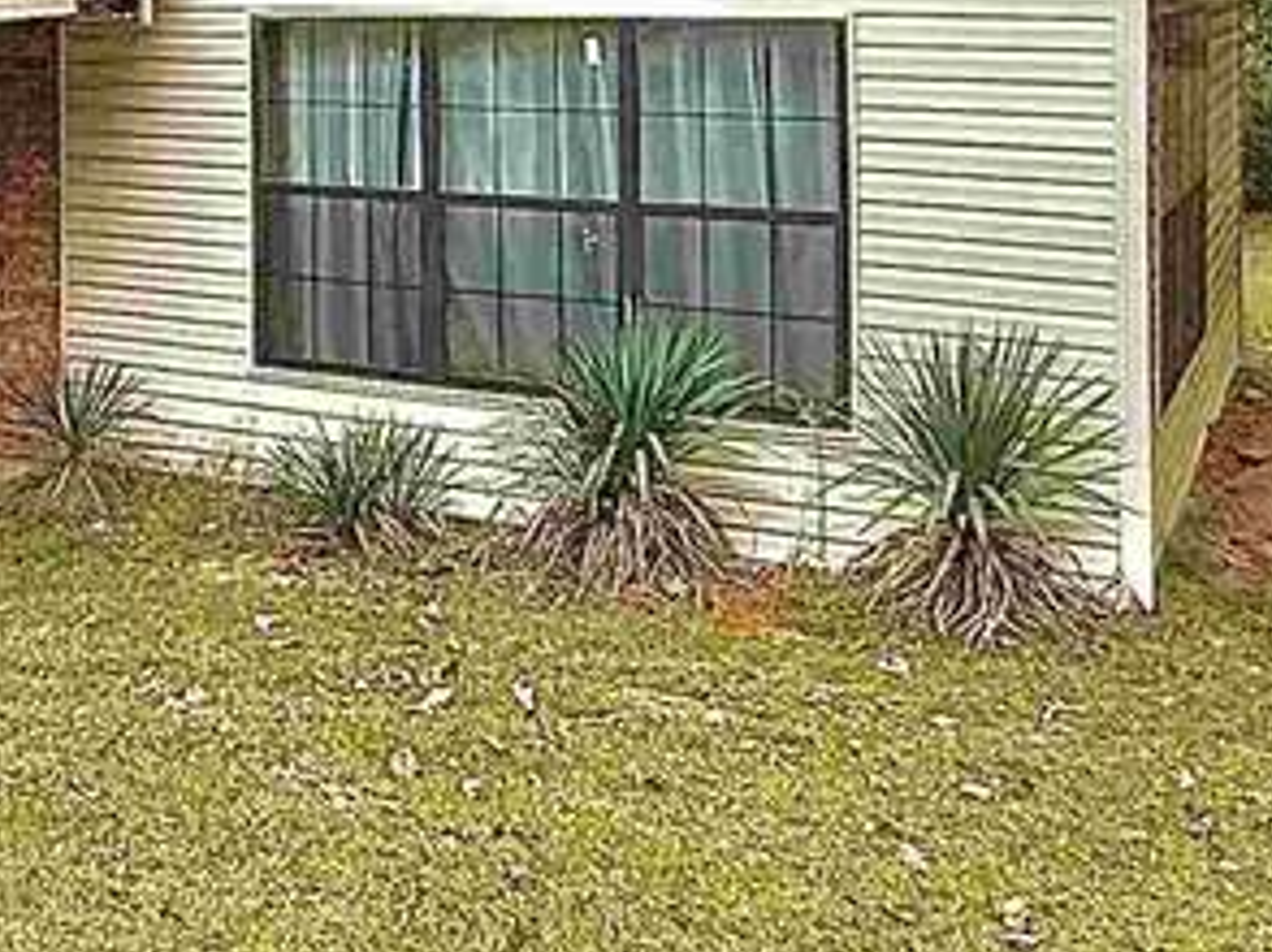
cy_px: -56
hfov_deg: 29.1
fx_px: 2240
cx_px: -74
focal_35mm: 61
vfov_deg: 22.8
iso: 50
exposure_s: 1/1259
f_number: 2.2
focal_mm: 2.22
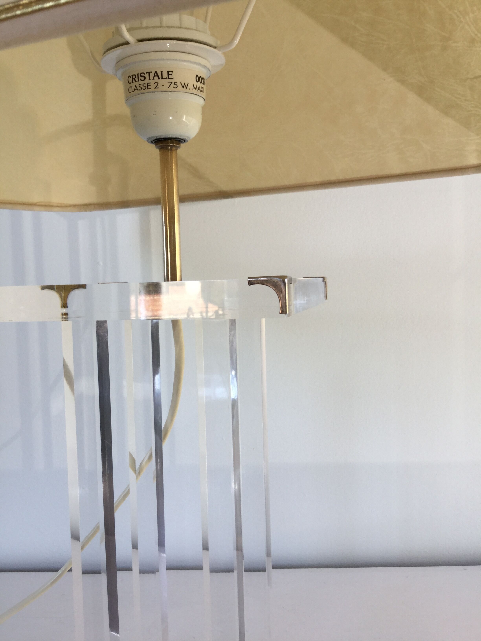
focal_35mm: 31
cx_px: 240
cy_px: 320
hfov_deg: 45.4
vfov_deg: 58.4
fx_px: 574
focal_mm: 3.3
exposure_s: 1/50
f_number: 2.4
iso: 25
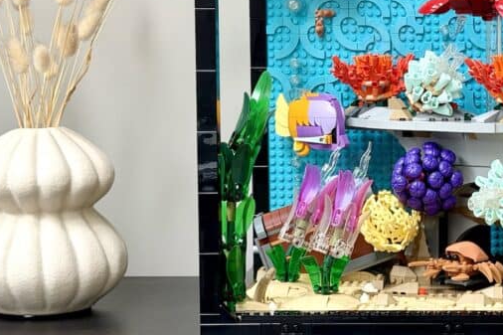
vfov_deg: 13.5
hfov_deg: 19.9
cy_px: 128
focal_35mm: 101
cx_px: 432
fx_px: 1411
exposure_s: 1/40
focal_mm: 6.76
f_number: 1.78
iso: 320
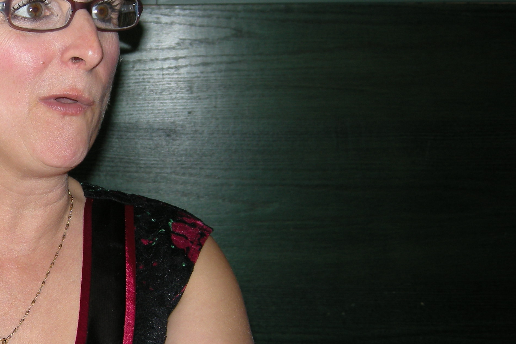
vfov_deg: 17.7
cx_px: 34
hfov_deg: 25.4
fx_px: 1104
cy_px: 198
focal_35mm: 77
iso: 64
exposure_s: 1/31.1
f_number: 2.7
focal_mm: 7.5
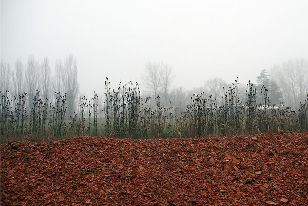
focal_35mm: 50
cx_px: 154
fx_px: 428
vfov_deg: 27.0
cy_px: 103
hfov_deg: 39.6
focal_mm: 50
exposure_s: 1/60
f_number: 2.8
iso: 200
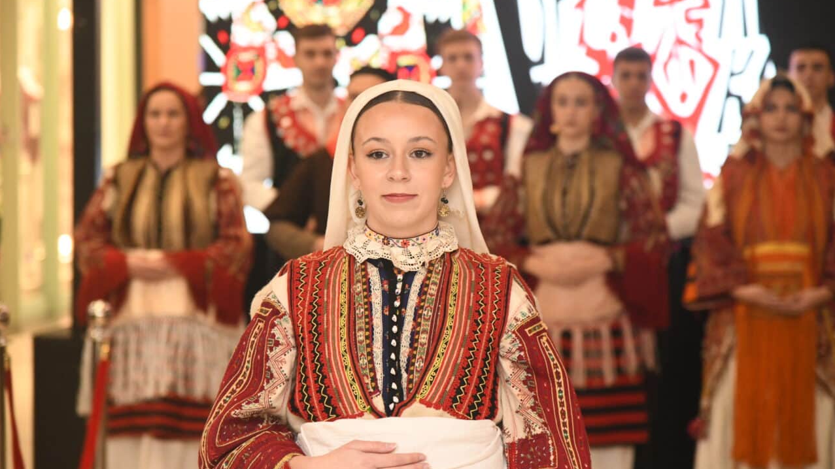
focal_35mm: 126
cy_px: 239
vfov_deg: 9.6
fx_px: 2789
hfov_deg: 17.0
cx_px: 417
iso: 5000
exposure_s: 1/125
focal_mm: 120
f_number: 4.5
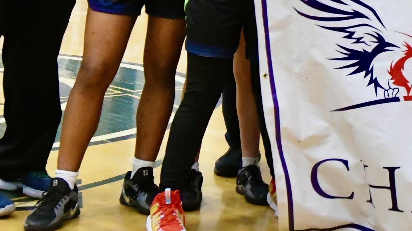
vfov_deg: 8.7
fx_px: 1497
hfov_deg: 14.8
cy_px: -47
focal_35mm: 137
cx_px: 579
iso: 6400
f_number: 4
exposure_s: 1/320
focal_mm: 26
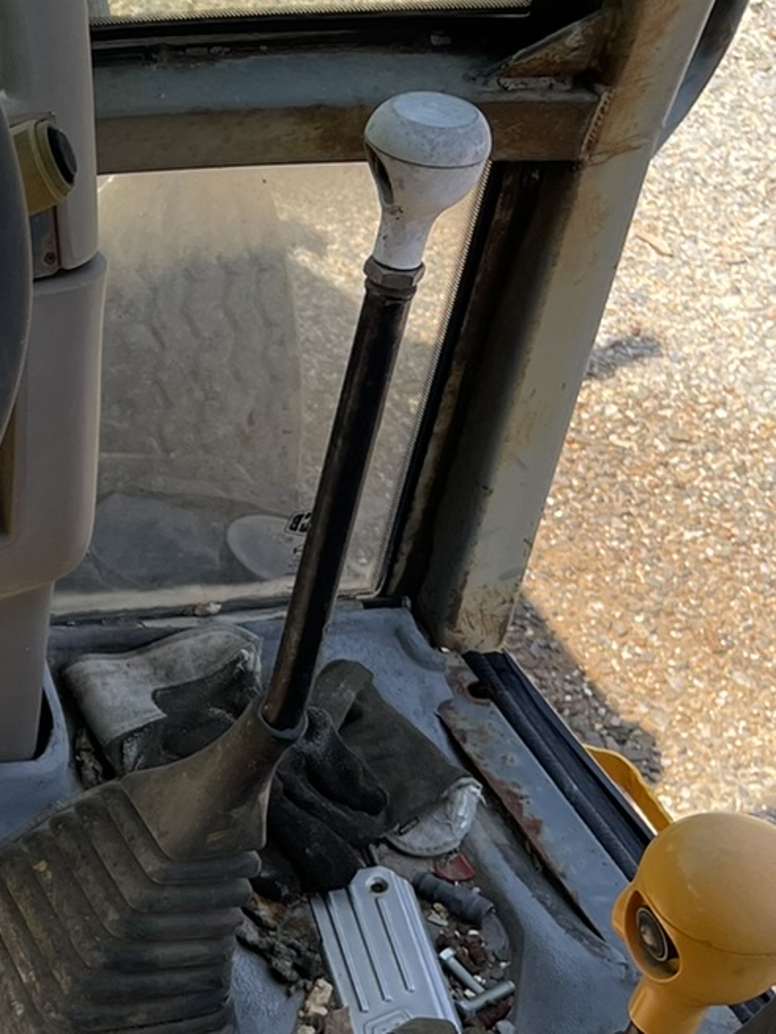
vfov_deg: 24.9
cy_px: 673
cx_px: -410
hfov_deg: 17.0
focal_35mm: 78
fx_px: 2331
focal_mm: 5.1
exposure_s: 1/1597
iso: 32
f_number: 1.6
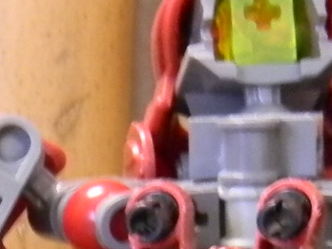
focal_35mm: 618
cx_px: 256
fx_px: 5927
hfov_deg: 3.2
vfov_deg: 2.4
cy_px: 636
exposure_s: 1/1.2
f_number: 4.7
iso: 400
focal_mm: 19
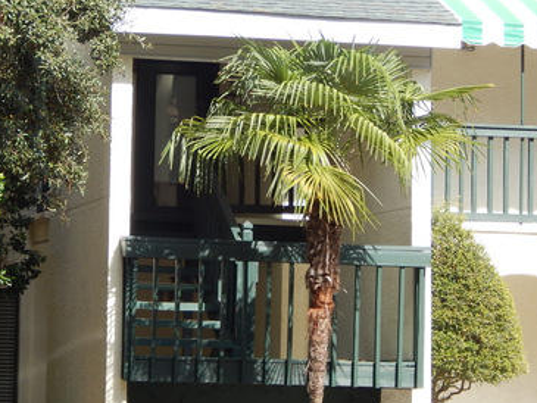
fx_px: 2529
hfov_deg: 12.1
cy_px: 199
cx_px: 182
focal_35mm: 163
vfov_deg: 9.1
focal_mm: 16.6
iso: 125
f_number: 4.4
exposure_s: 1/250
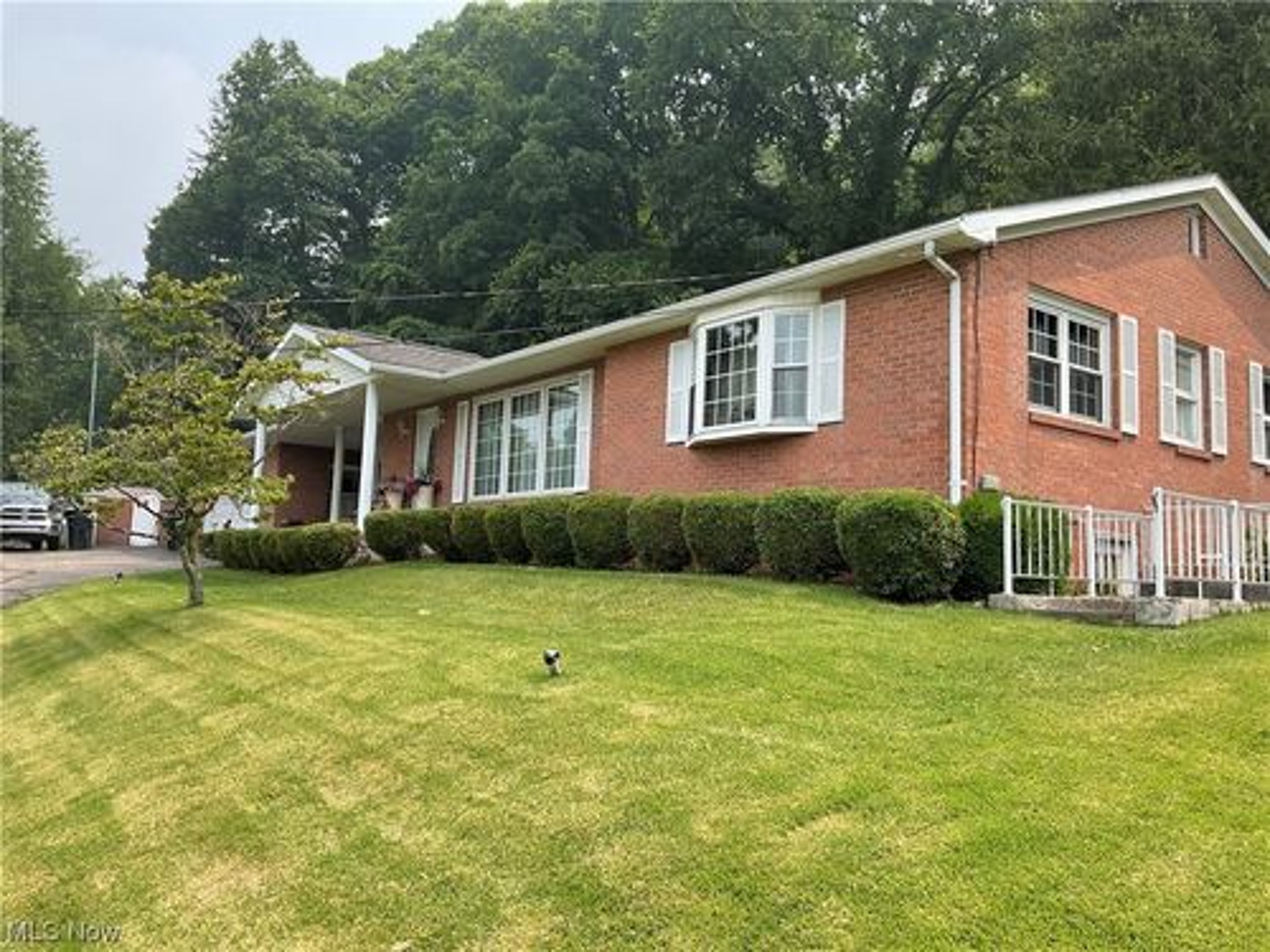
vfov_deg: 48.2
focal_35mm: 29
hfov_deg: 61.7
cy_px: 476
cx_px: 635
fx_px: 1064
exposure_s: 1/804
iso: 16
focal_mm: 3
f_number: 1.8
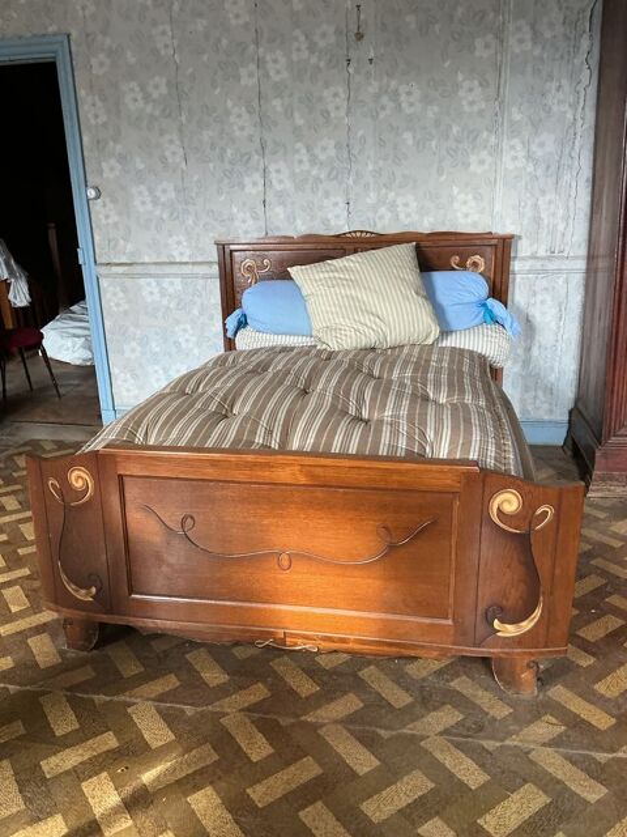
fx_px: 700
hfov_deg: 48.2
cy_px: 418
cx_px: 314
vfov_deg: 61.7
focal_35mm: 29
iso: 160
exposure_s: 1/60
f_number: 1.8
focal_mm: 3
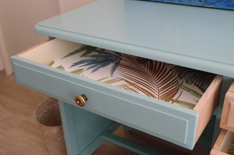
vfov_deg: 31.8
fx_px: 272
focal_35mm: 42
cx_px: 117
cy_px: 78
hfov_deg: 46.5
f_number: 7.1
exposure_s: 1/125
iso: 12800
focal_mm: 28.13
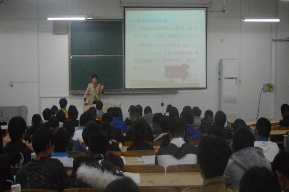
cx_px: 144
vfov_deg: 31.9
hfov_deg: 46.4
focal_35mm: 42
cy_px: 96
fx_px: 337
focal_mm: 28
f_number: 4.2
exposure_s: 1/500
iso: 4000
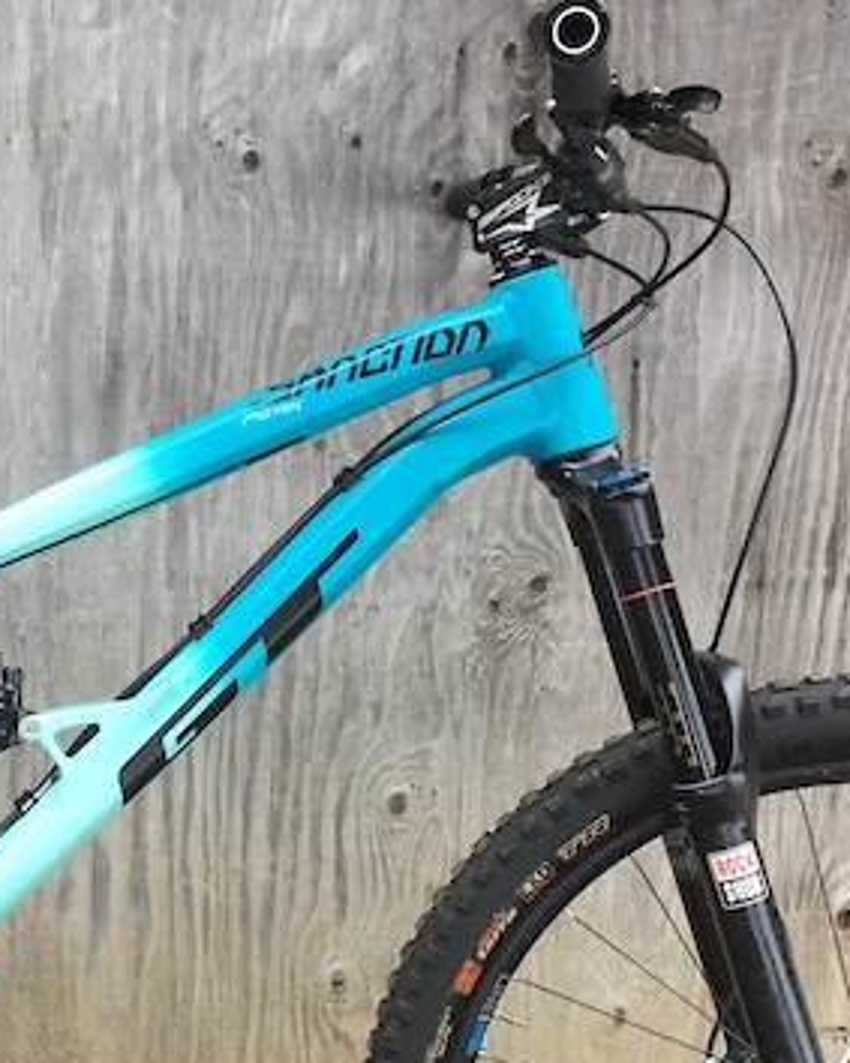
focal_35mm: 64
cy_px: 751
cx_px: 54
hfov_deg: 23.1
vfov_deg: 29.3
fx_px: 2013
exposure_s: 1/60
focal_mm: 4.15
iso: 32
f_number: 2.2
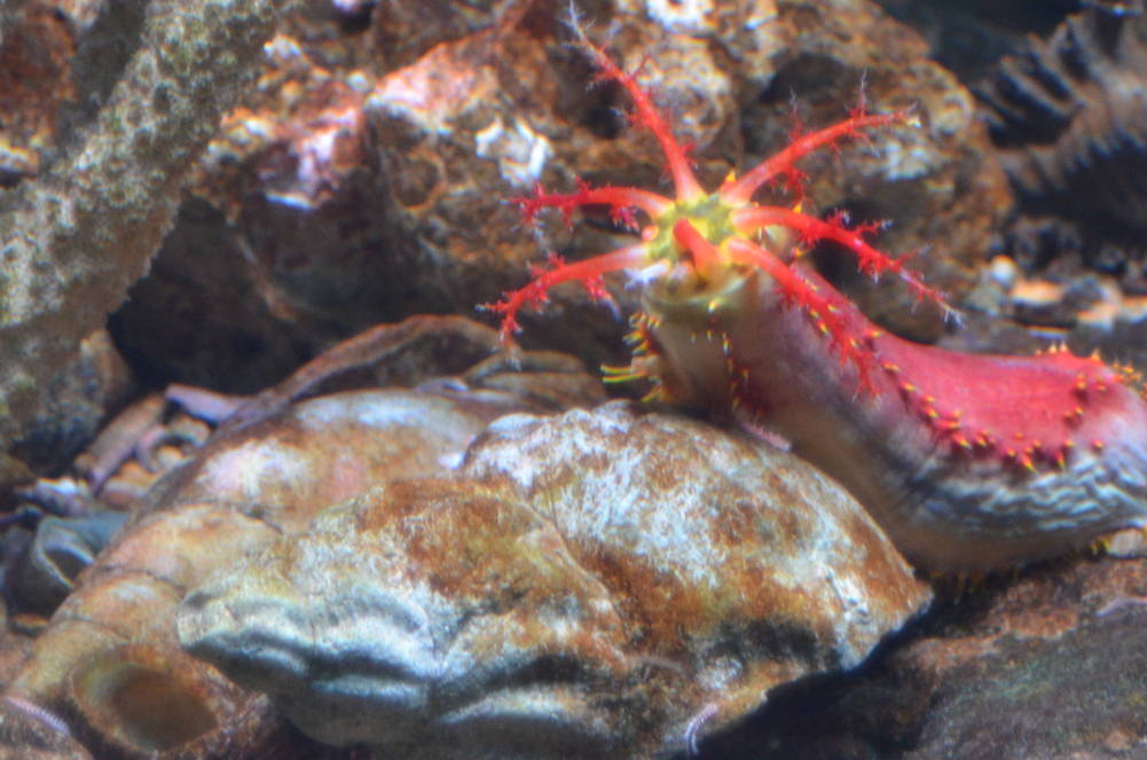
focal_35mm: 204
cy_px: 250
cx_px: 788
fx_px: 6480
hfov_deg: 10.1
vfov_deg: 6.7
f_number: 5.6
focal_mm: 85
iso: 1600
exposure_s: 1/13
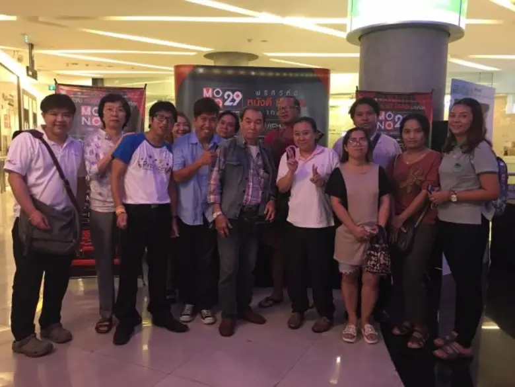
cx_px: 258
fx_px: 431
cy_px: 194
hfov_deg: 61.7
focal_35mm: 29
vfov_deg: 48.2
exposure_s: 1/17
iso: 250
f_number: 2.2
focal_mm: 4.15
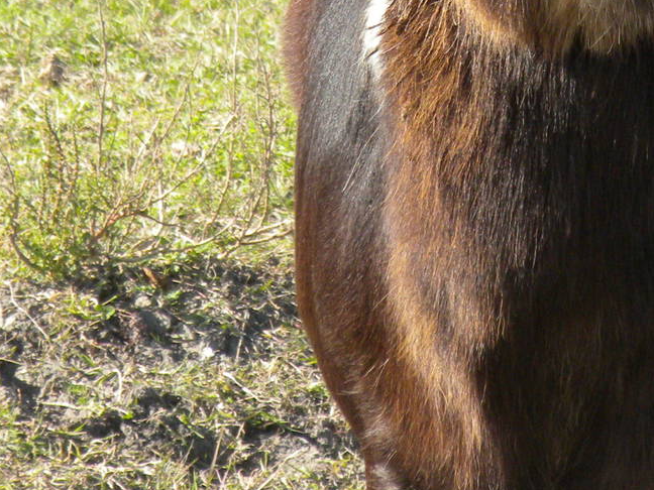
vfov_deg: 2.5
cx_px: 527
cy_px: -38
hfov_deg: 3.4
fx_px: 11109
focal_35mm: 588
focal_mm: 42.1
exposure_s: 1/417
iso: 165
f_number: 5.2
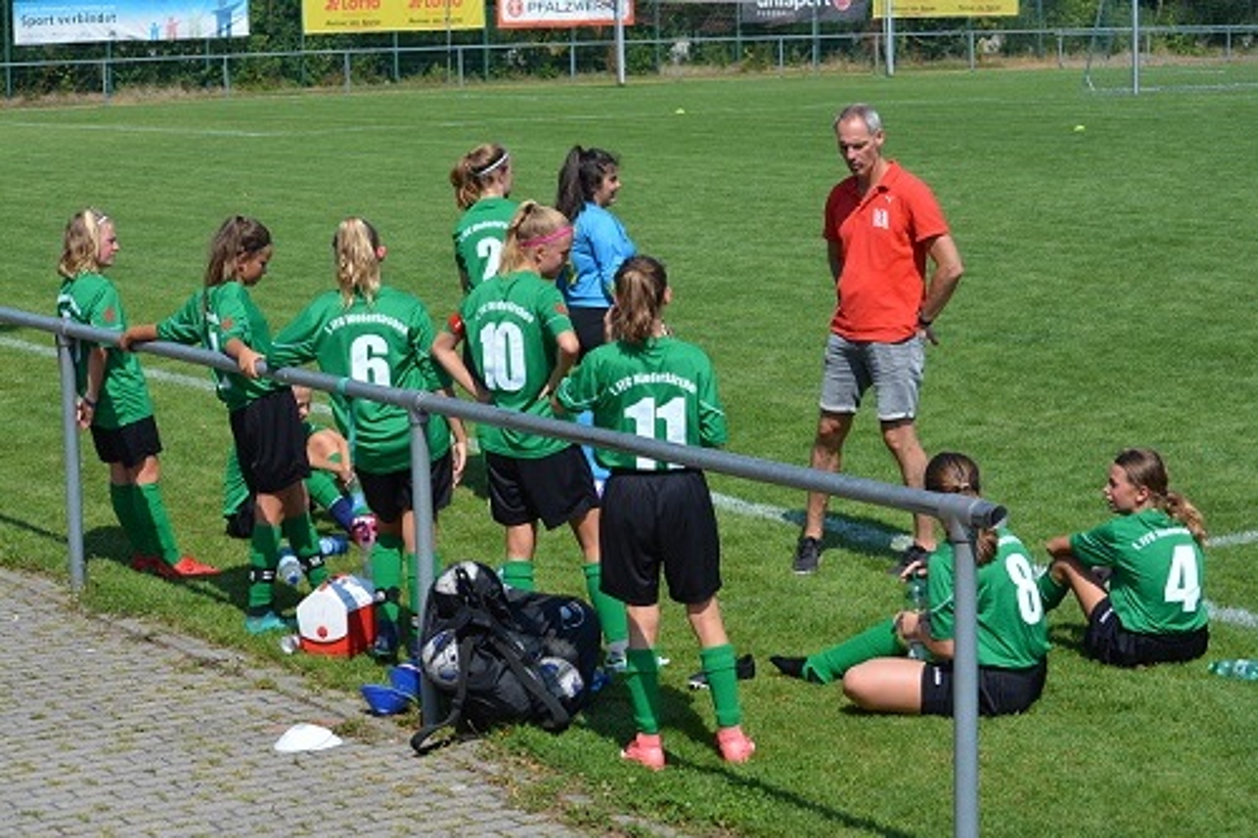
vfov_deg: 16.5
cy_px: 419
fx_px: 2882
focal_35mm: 82
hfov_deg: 24.6
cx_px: 629
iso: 400
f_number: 7.1
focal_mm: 55
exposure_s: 1/1600
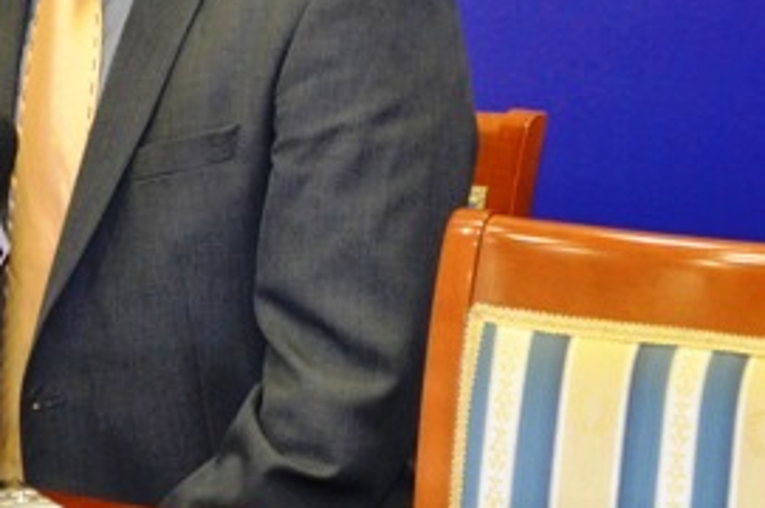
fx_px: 4143
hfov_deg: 10.5
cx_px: 42
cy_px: -1
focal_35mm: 195
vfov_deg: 7.0
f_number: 5.6
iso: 1800
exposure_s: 1/60
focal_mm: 55
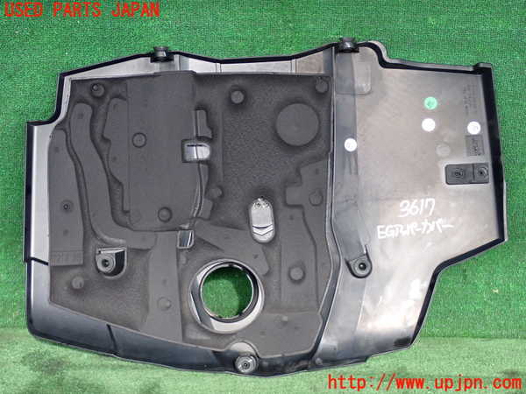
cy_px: 197
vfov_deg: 23.7
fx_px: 942
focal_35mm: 62
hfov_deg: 31.2
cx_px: 263
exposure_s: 1/125
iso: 400
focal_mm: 11.09
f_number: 3.6
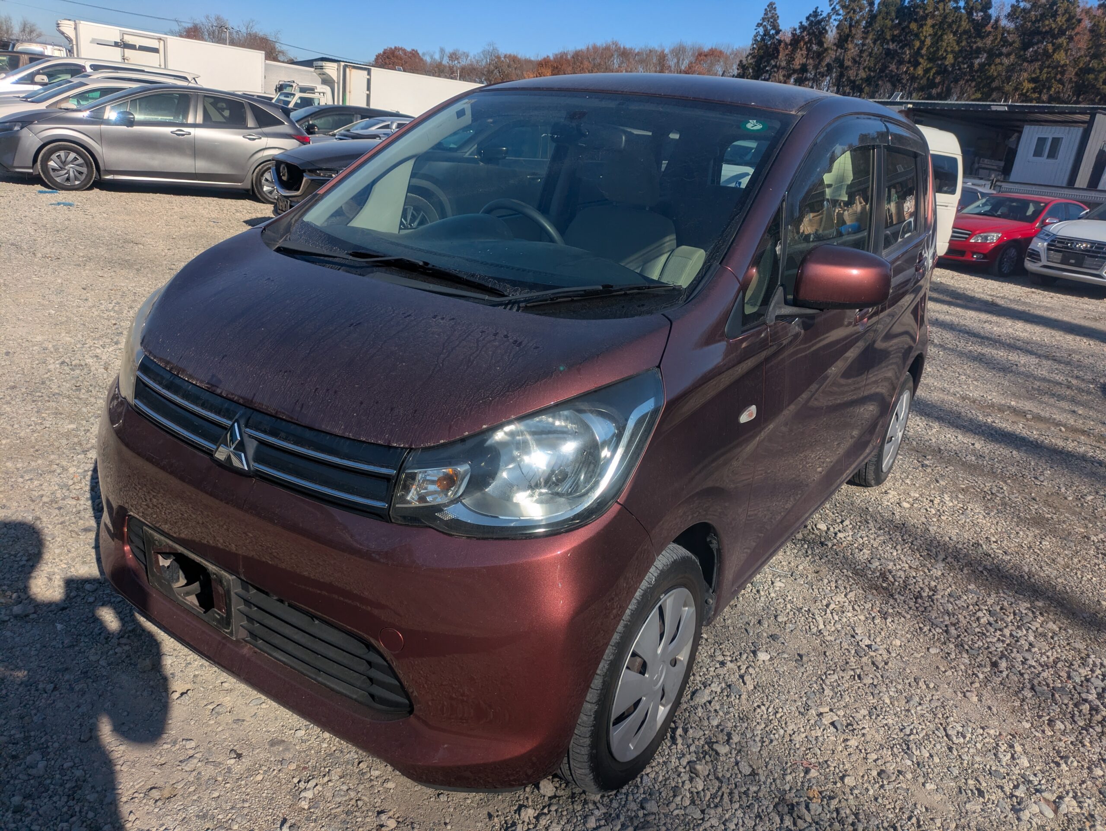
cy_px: 416
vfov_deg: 54.9
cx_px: 553
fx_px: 799
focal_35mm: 25
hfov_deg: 69.4
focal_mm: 5.43
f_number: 1.89
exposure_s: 1/3745
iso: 47
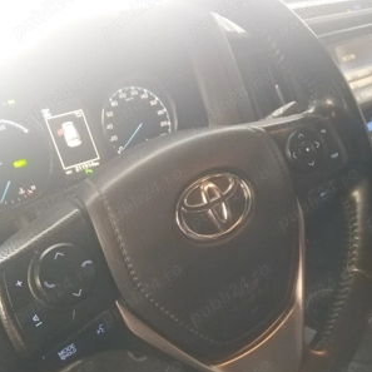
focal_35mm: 31
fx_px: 377
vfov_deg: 52.2
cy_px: 219
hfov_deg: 52.5
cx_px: 185
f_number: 1.8
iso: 534
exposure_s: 1/20
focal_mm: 3.59
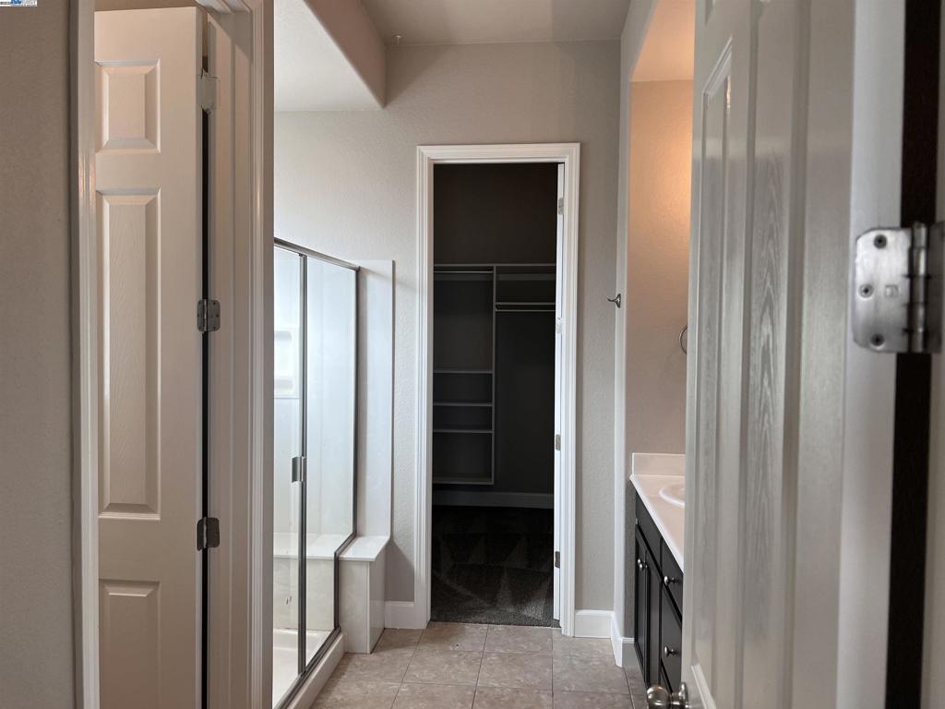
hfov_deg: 67.3
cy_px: 354
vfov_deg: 53.1
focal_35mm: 26
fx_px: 710
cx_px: 472
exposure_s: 1/161
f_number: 1.5
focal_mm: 5.7
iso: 64
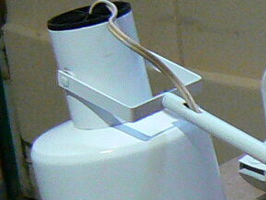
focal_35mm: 216
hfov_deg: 8.7
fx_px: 1661
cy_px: 242
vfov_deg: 6.8
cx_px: 500
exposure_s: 1/20
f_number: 2.8
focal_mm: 6
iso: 200
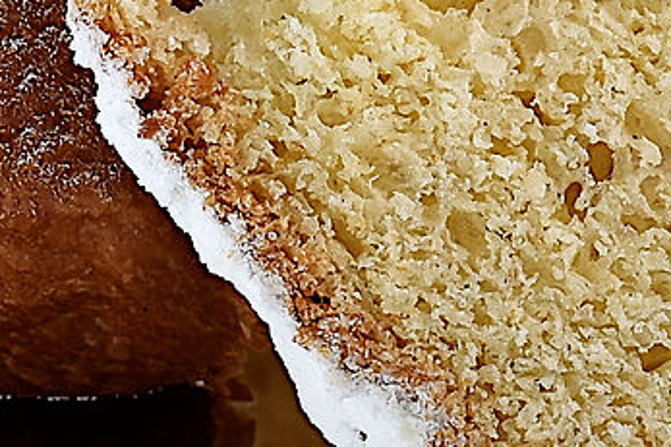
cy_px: -530
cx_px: 170
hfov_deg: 3.6
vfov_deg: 2.4
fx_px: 10627
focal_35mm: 570
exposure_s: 1
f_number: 8
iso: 100
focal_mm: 55
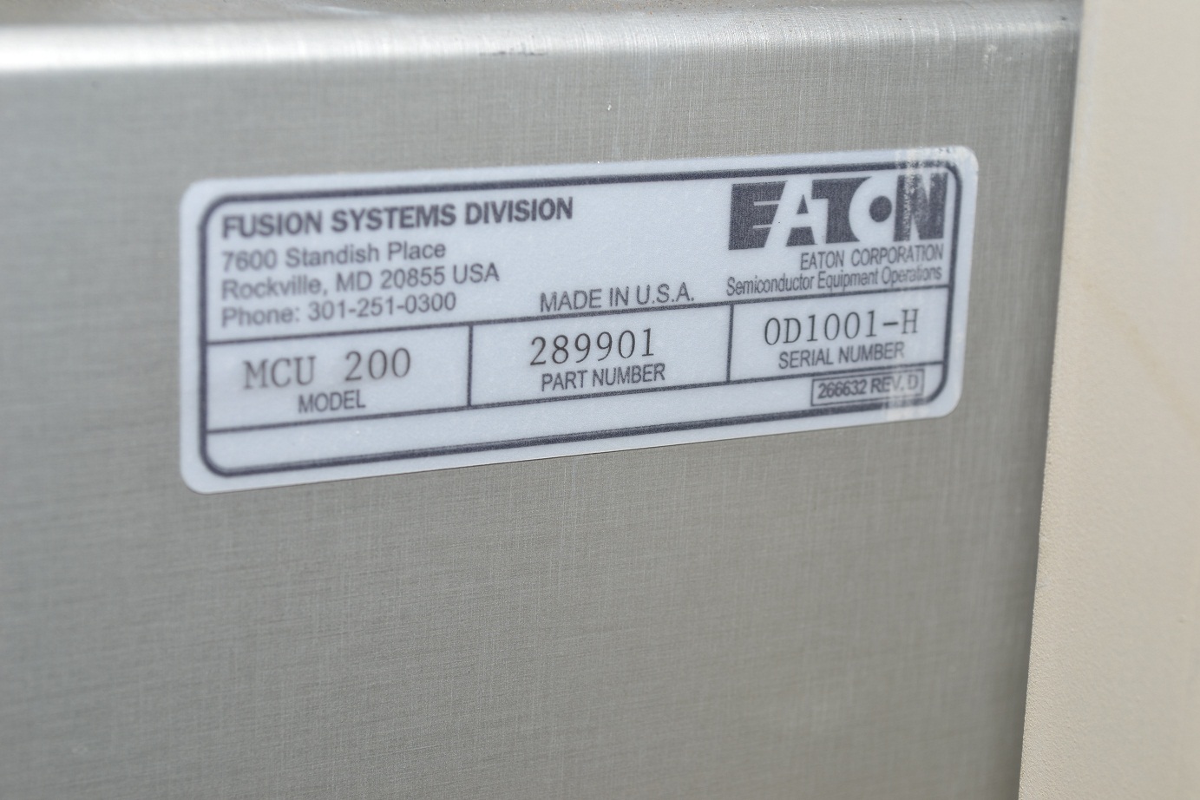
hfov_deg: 26.0
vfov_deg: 17.5
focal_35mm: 78
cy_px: 400
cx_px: 600
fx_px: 2600
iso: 100
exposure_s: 1/60
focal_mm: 52
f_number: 8
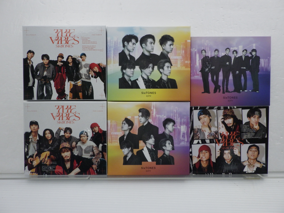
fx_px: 230
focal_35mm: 28
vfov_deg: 49.7
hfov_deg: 63.4
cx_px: 142
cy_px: 106
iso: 400
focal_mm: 5
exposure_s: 1/100
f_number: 3.5
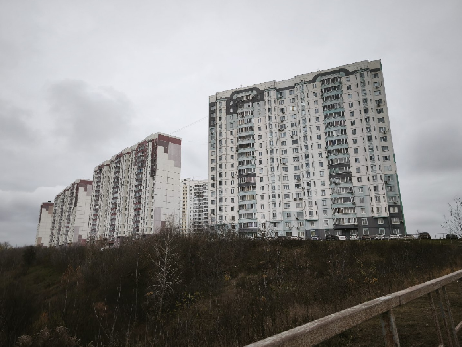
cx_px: 221
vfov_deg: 53.0
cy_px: 161
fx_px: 347
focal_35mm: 26
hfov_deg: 67.3
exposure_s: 1/581
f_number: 1.7
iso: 80
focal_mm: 5.35
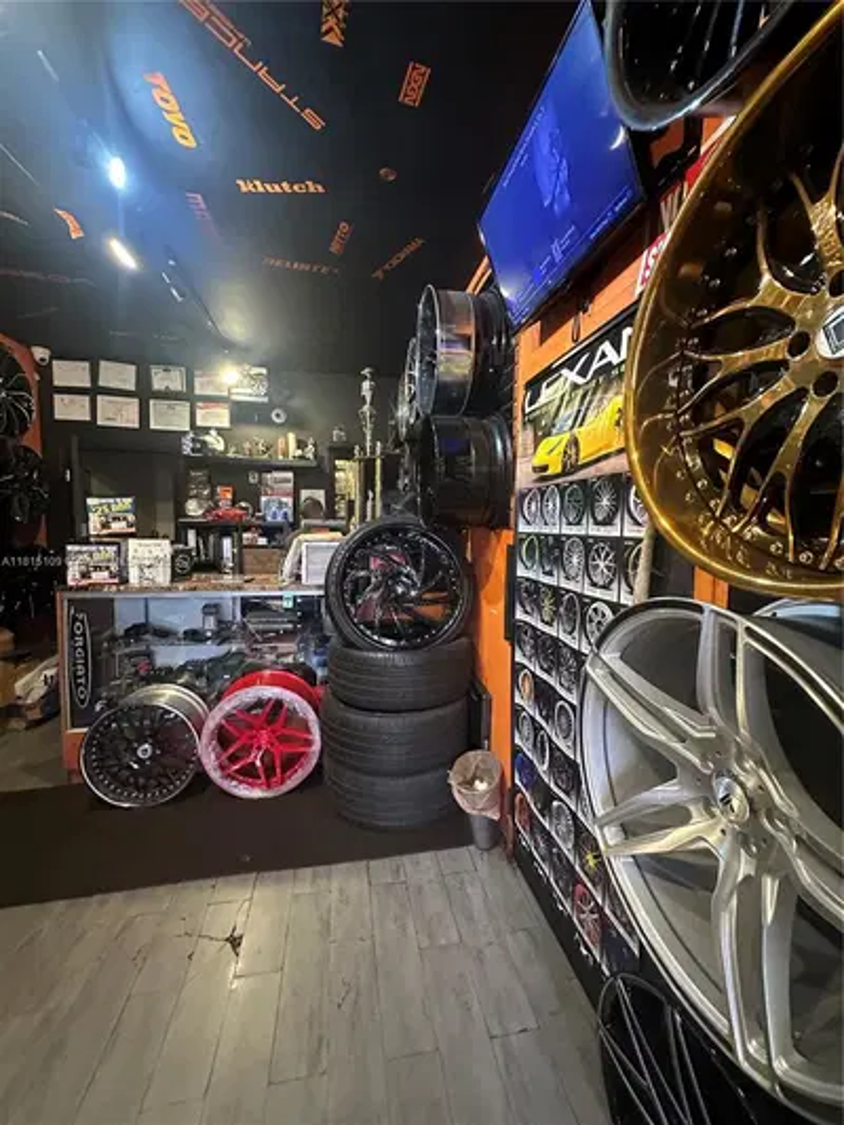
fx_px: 455
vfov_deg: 102.1
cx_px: 422
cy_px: 562
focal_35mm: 14
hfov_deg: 85.7
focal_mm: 2.22
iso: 1000
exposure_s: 1/40
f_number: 2.2
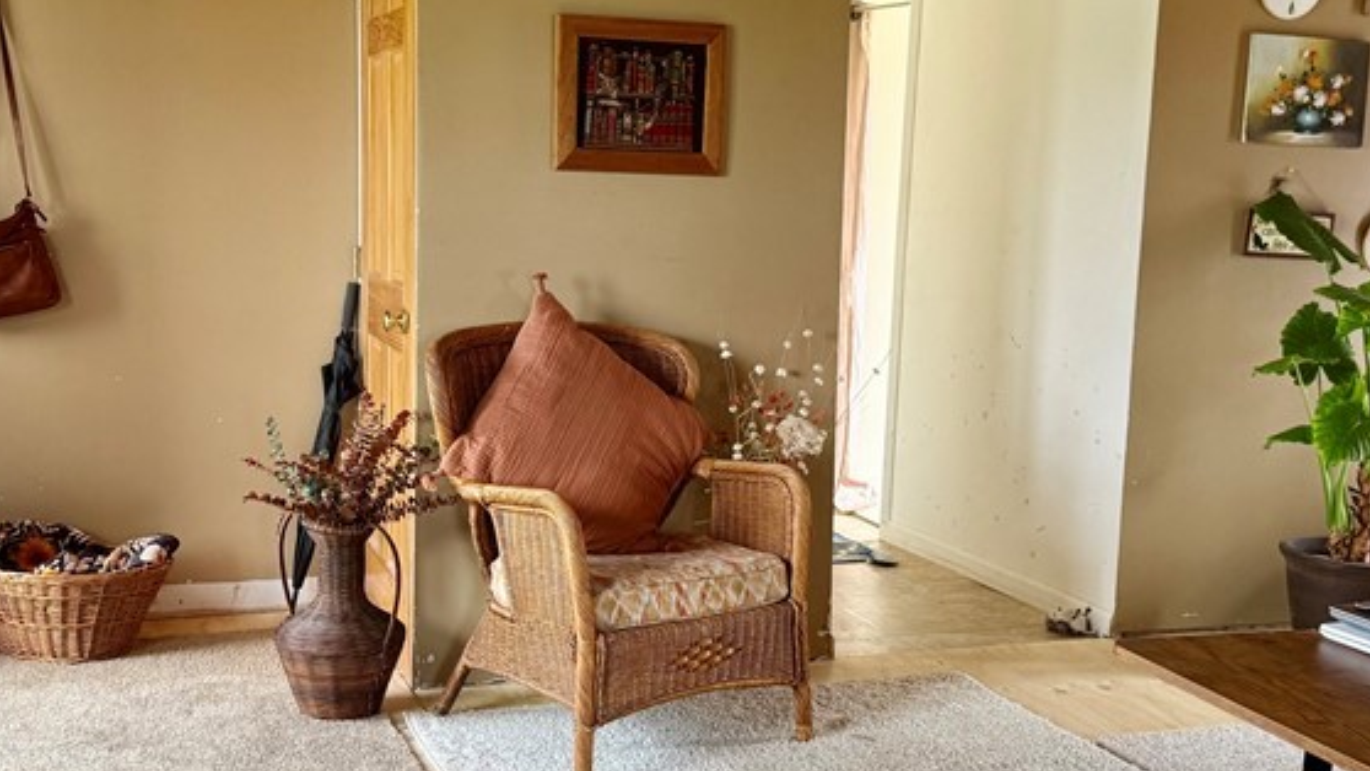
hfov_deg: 42.9
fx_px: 1744
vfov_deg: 24.9
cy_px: 388
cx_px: 675
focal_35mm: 48
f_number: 1.78
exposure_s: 1/121
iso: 200
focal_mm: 6.76
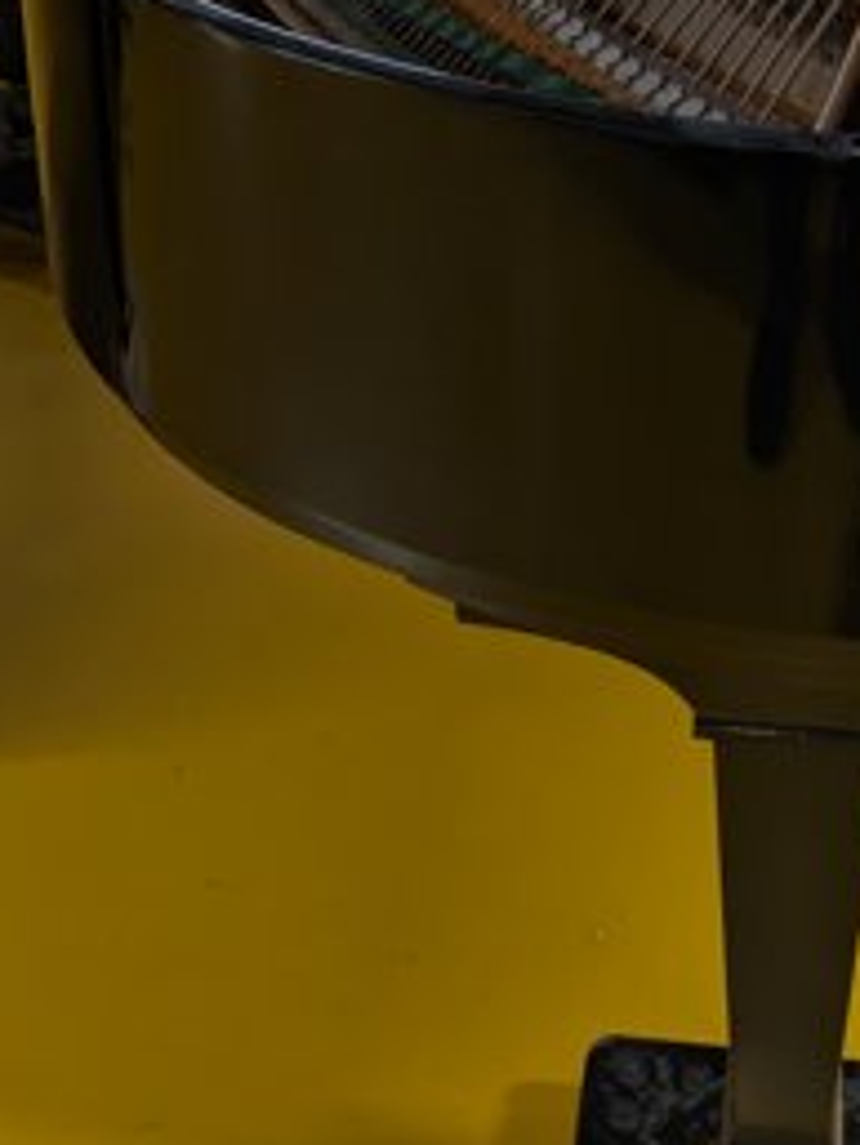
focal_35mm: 70
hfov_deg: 20.9
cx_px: 590
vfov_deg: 24.6
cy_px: -303
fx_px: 2317
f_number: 1.89
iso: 58
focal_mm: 5.43
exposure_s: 1/60
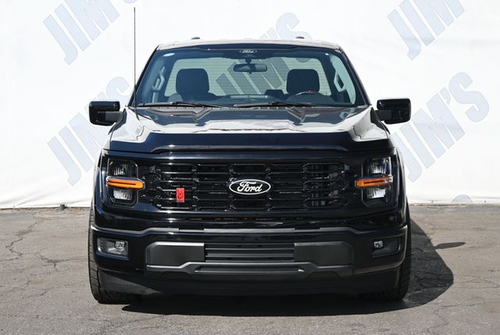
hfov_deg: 29.2
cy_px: 168
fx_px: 960
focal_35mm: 69
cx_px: 250
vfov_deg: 19.8
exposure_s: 1/250
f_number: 6
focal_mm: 46
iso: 140
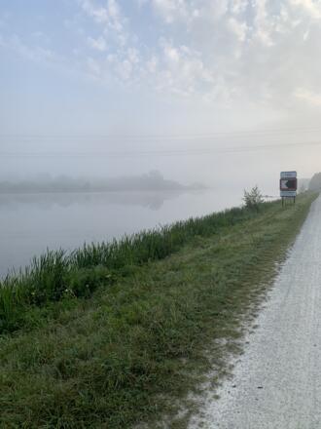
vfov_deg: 67.3
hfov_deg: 53.1
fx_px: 321
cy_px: 214
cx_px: 160
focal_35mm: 26
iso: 25
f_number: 1.8
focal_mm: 4.25
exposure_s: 1/1266
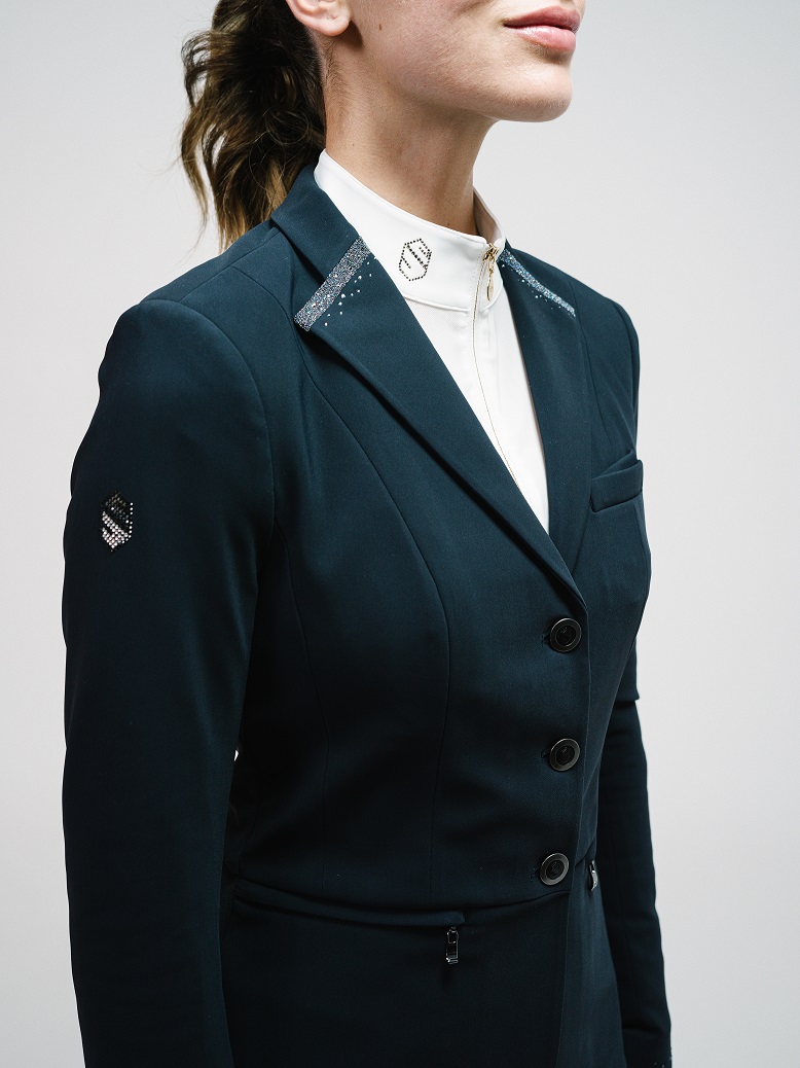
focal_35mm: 35
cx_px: 400
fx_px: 1079
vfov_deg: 52.6
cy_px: 534
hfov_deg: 40.7
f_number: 5.6
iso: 400
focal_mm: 45
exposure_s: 1/60
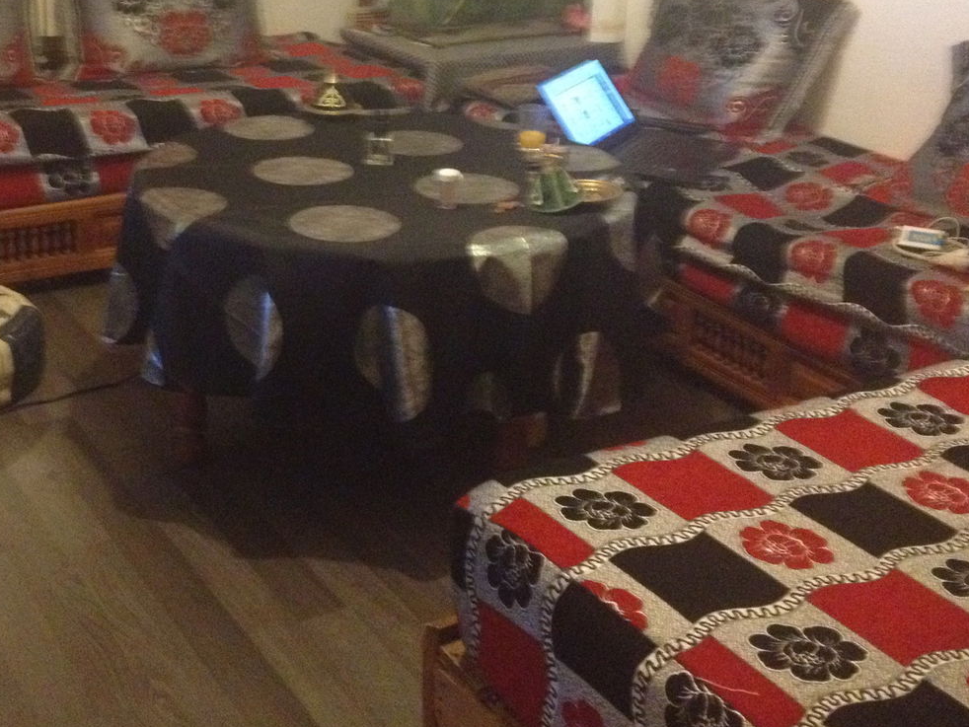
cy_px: 155
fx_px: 1596
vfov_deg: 25.3
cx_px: 387
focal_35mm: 57
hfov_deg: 33.7
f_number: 2.4
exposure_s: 1/15
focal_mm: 4.28
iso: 640
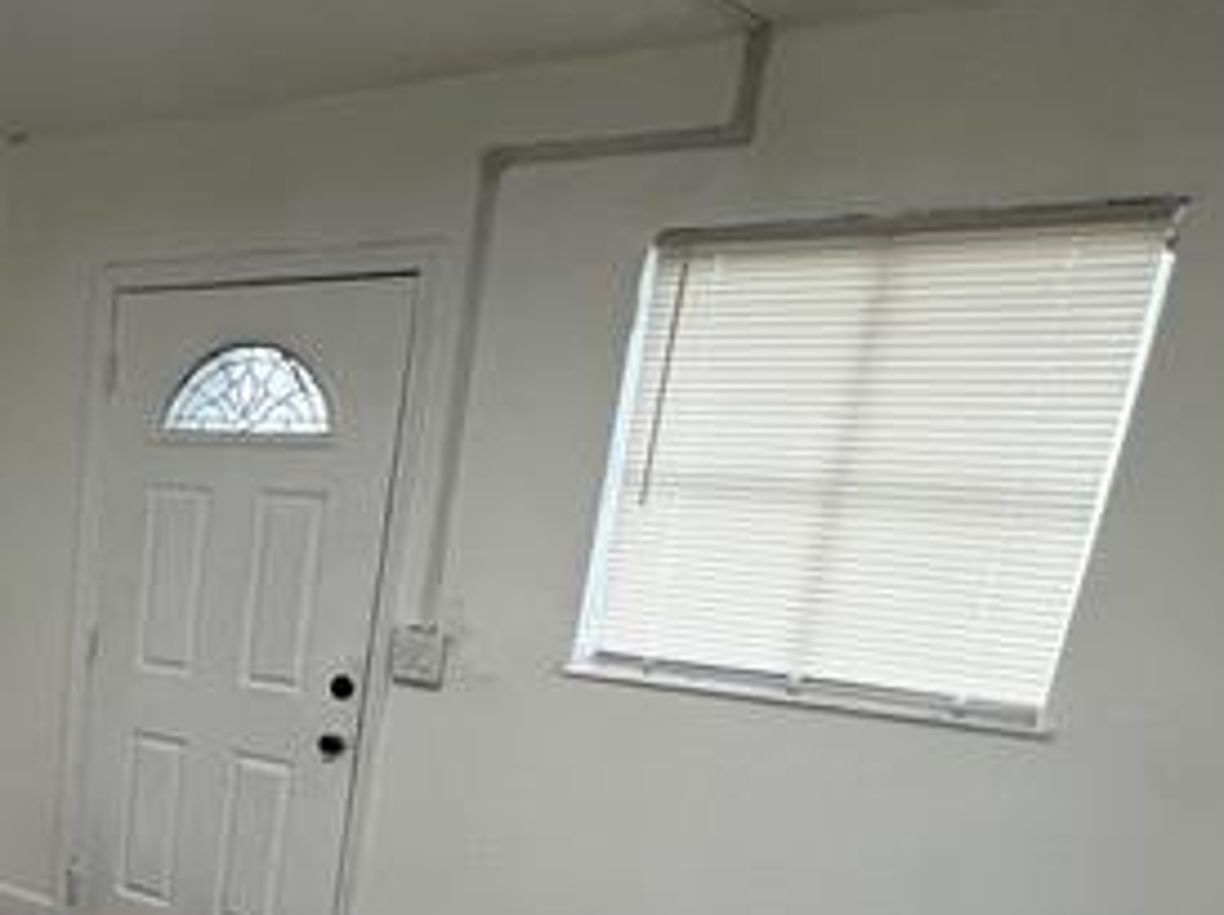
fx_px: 1342
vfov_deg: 34.7
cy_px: 888
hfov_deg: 39.4
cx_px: -143
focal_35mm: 38
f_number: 1.8
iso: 160
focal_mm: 1.57
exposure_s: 1/60
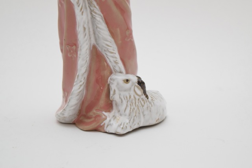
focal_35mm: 82
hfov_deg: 24.6
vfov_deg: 16.6
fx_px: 578
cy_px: 84
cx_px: 126
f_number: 5.6
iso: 1600
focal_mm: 55
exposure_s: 1/125
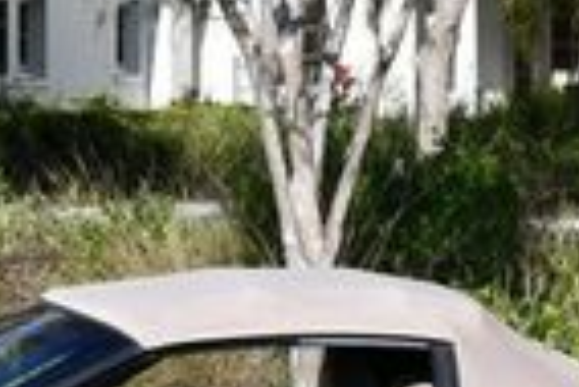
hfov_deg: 8.7
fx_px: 3783
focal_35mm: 235
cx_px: 41
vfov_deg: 5.9
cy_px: 281
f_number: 8
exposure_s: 1/250
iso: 100
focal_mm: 26
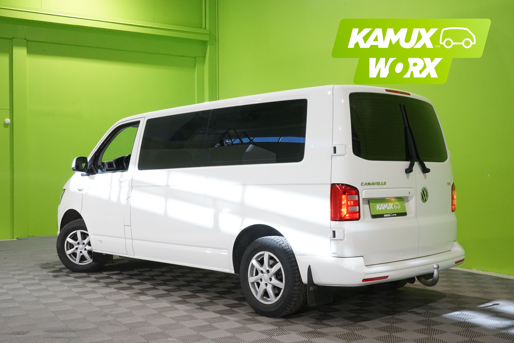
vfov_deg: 33.4
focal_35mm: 40
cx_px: 257
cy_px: 172
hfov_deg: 48.5
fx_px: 571
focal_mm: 40
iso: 6400
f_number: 22
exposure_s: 1/25
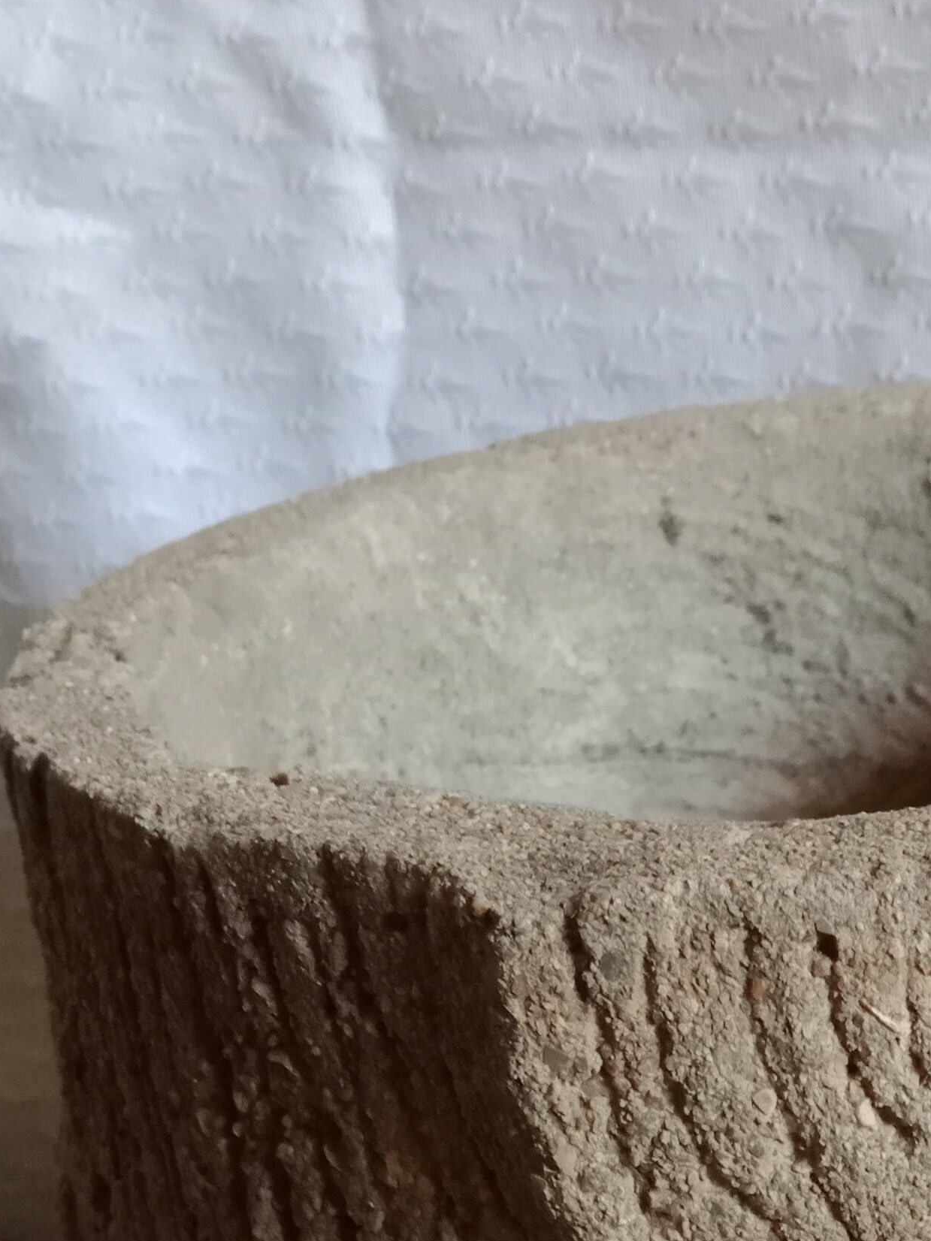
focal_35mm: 68
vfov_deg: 26.6
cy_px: 1306
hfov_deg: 20.8
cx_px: 951
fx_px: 2438
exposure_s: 1/33.3
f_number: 2
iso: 895
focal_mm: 3.54
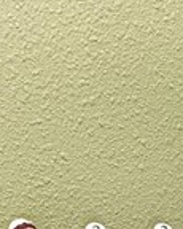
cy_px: 483
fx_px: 657
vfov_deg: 15.2
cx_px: 245
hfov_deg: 15.1
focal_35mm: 97
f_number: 2.2
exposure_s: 1/60
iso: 320
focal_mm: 2.22
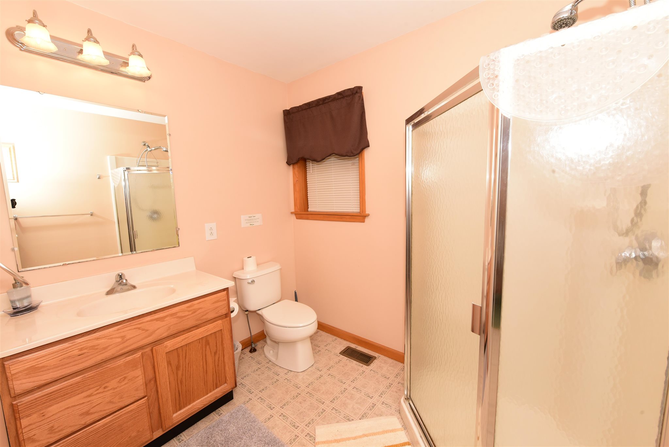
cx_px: 334
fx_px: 260
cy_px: 224
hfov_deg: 104.2
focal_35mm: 14
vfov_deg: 81.3
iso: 800
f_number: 11
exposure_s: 1/60
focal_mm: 14
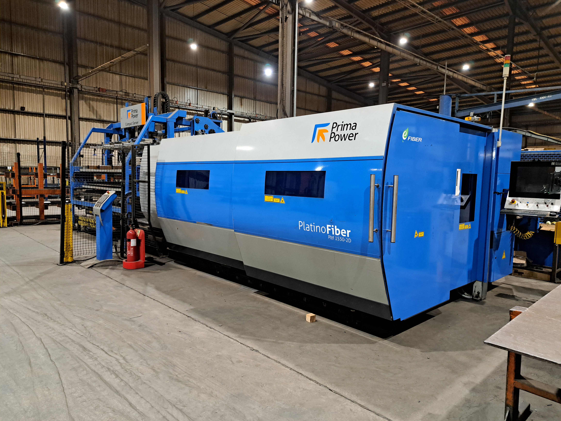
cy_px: 210
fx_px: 389
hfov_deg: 71.6
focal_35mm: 24
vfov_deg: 56.8
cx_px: 280
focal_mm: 5.23
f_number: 1.8
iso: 500
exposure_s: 1/33
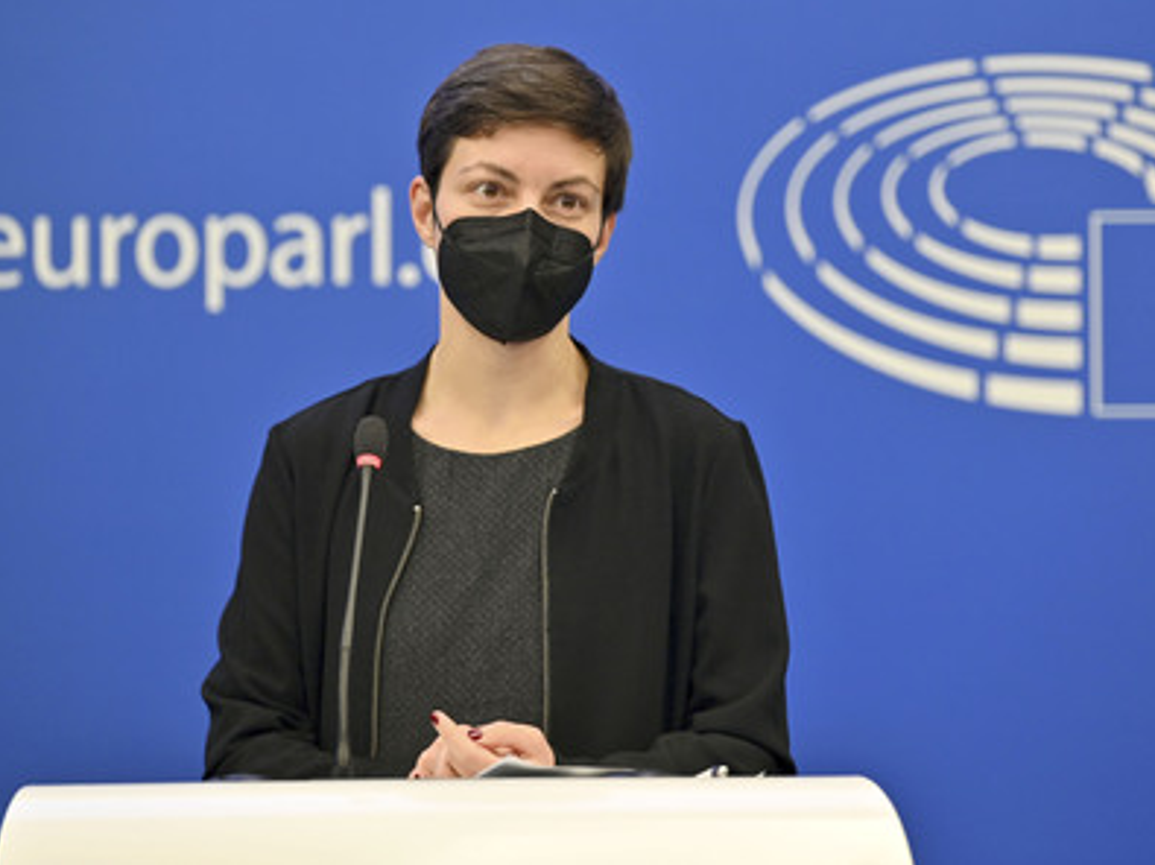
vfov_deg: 10.0
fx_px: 4937
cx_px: 534
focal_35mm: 148
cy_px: 432
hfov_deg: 13.3
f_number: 2.8
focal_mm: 135
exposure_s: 1/160
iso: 640
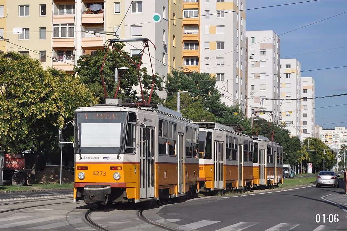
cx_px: 174
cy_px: 116
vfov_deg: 13.8
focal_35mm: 99
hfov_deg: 20.6
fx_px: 953
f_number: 7.1
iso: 400
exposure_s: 1/1600
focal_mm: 66
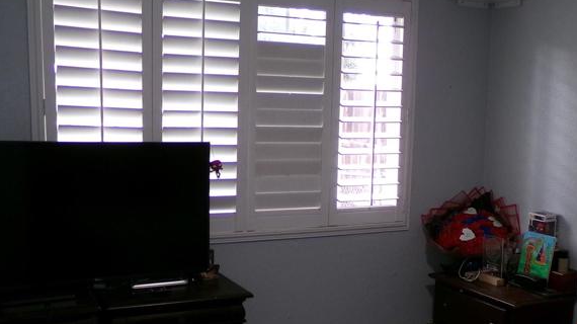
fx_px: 719
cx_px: 370
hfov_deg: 43.3
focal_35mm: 47
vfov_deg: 25.3
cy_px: 214
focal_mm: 4.3
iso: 200
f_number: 3.7
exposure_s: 1/34
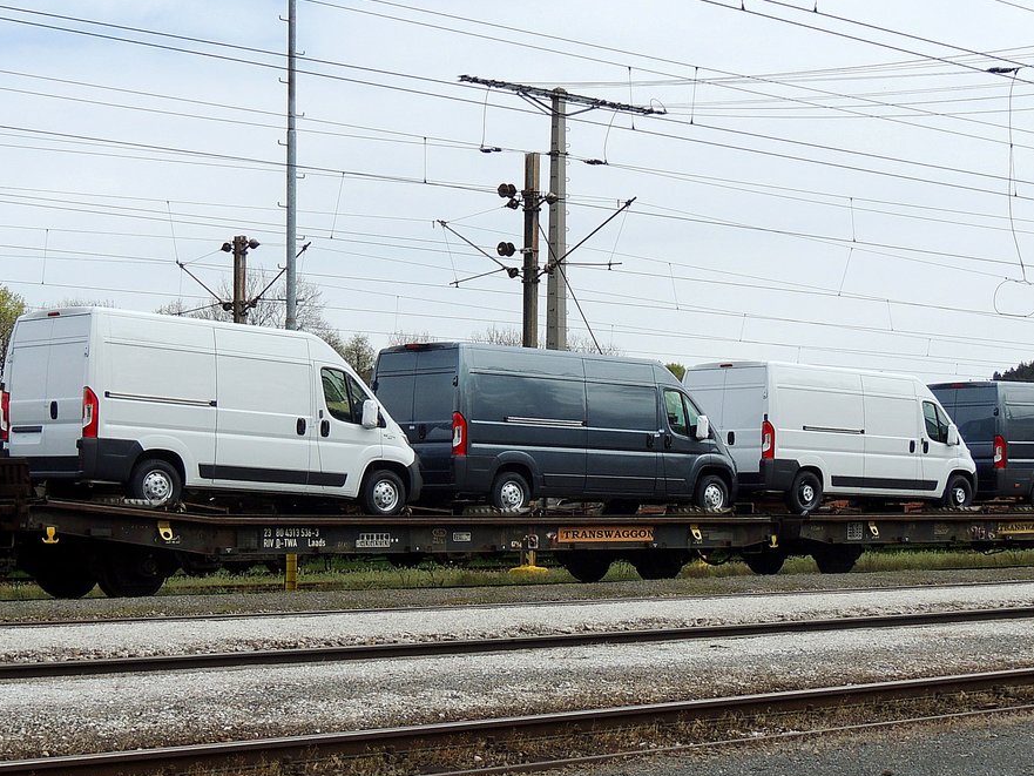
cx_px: 535
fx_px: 1912
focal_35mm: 64
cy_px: 264
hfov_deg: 30.3
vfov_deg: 22.8
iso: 100
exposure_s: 1/1250
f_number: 3.5
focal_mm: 8.3
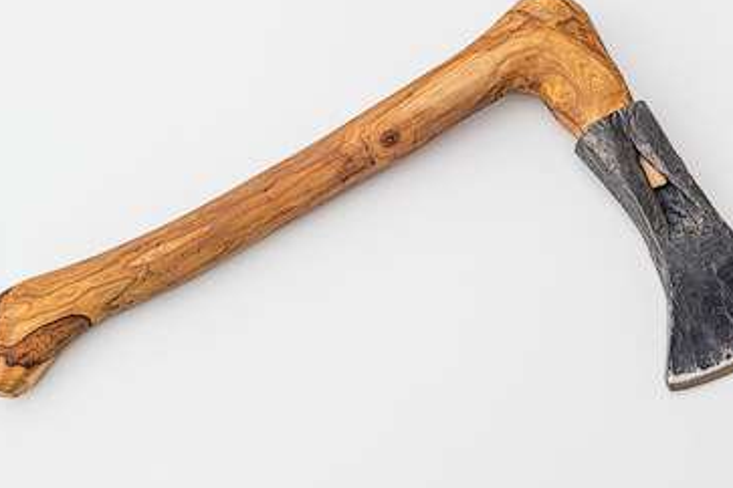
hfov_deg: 32.3
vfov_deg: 21.9
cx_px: 412
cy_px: 218
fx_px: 1262
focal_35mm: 62
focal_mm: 50
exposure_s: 1/125
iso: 64
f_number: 16
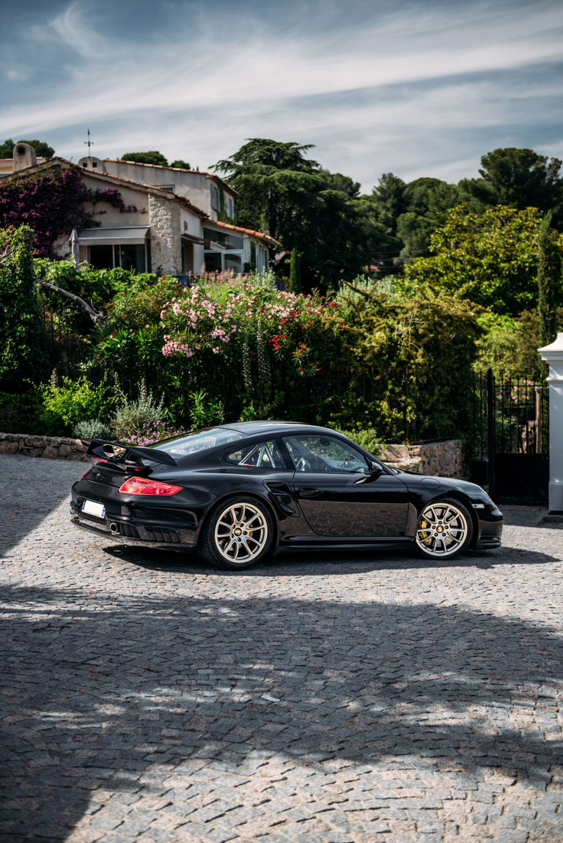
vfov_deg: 39.6
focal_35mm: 50
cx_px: 282
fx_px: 1171
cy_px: 422
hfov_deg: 27.0
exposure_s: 1/1250
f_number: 3.2
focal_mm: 50
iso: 400
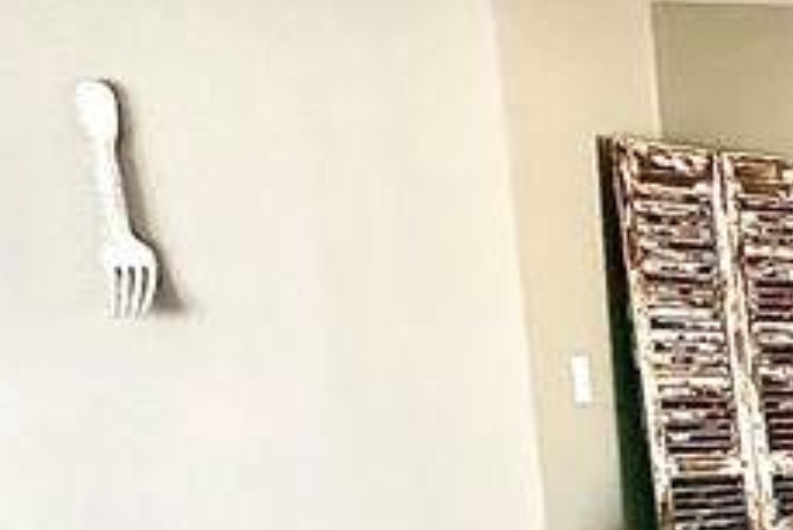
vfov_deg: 19.6
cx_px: 1351
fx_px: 1433
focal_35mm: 65
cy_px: 658
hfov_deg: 22.0
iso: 640
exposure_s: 1/60
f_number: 2.2
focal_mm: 2.22
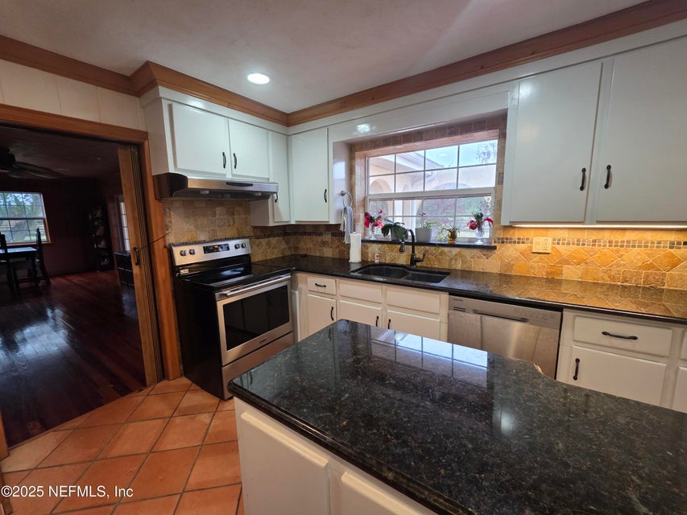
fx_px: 258
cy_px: 258
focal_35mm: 13
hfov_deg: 106.2
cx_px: 344
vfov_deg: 89.9
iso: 250
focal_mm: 2.2
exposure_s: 1/60
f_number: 1.9
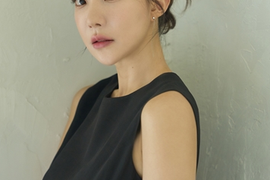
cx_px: 110
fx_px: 885
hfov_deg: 17.3
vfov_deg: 11.6
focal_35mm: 118
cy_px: 31
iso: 1600
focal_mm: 70
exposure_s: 1/125
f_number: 2.8
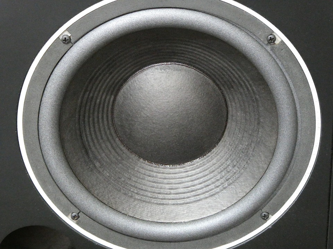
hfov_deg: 18.5
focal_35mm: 106
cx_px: 166
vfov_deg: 14.0
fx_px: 1020
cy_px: 124
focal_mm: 19
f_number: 5.1
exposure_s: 1/13
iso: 1600
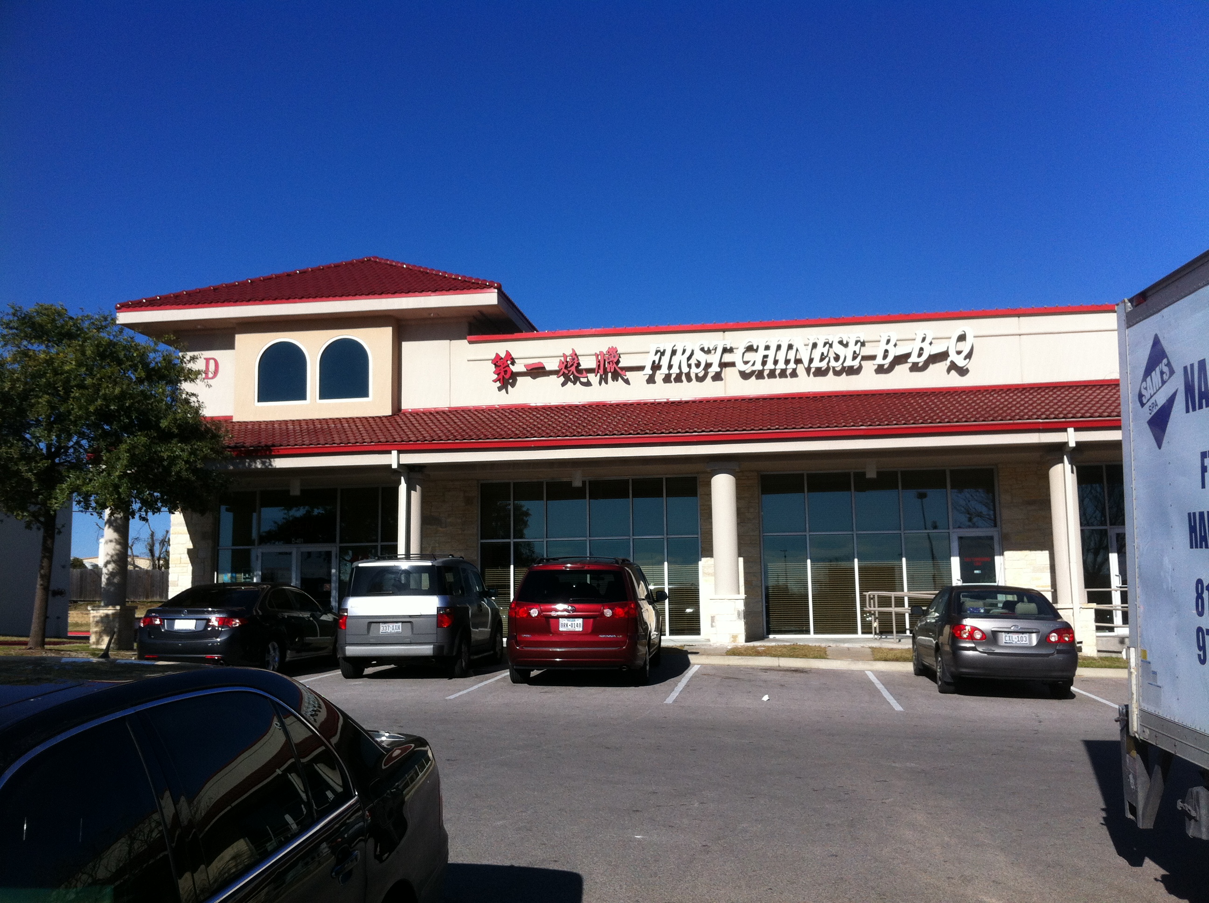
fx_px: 1221
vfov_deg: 40.6
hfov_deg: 52.7
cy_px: 452
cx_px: 604
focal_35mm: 35
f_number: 2.8
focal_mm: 3.85
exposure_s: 1/1885
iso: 80
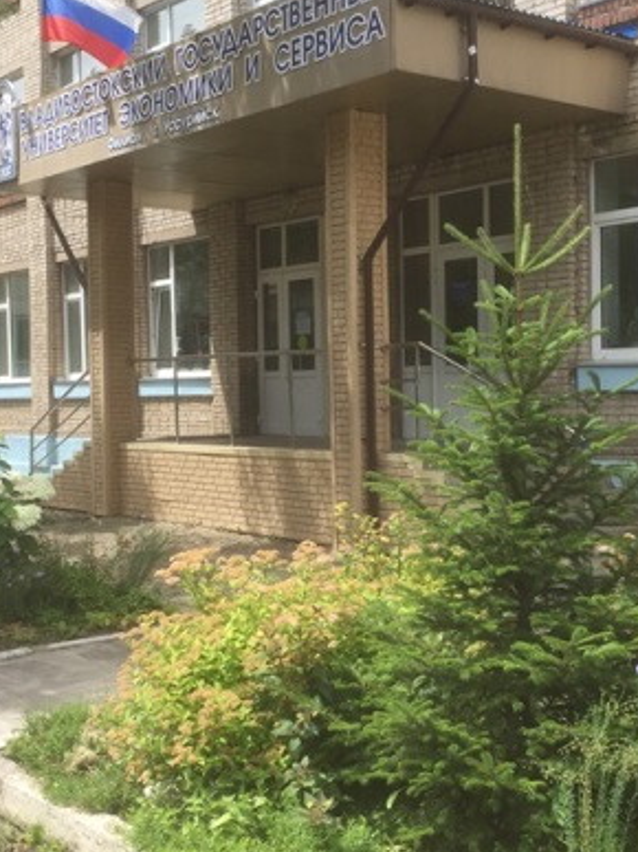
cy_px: 429
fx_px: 1180
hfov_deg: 30.2
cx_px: 301
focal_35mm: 48
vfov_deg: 39.7
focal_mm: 4.15
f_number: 2.2
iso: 32
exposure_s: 1/989
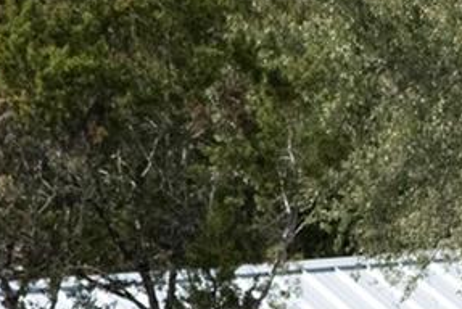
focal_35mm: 114
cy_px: 603
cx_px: 520
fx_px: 1464
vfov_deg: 11.0
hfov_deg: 17.3
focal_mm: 16
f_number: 8
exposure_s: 3.2
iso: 200
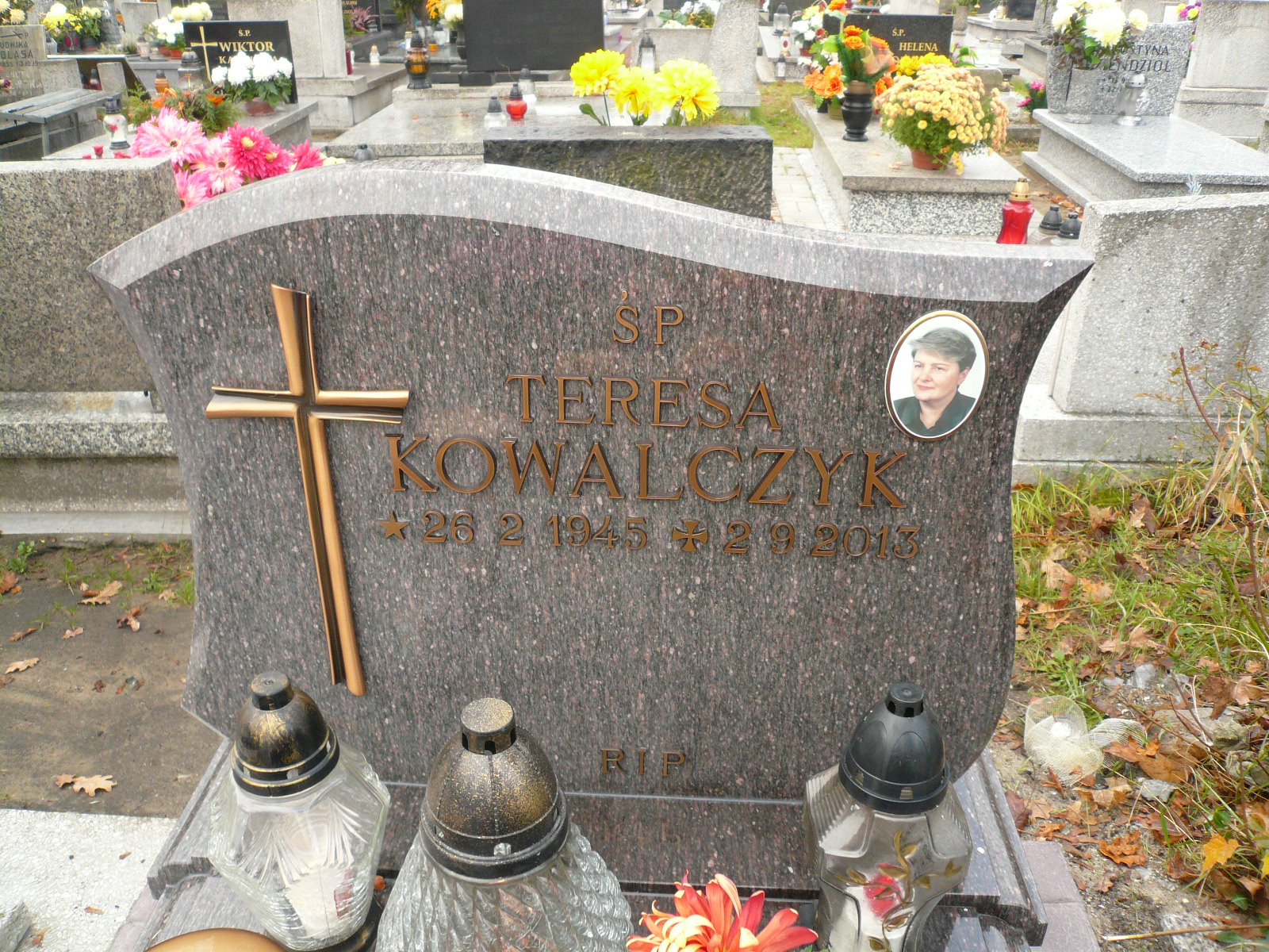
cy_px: 476
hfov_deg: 63.4
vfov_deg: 49.7
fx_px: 1026
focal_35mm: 28
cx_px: 634
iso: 100
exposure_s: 1/60
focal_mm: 4.6
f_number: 2.8
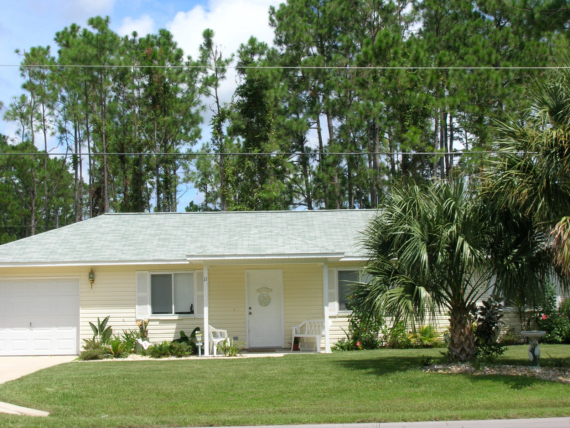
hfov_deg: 30.7
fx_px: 1037
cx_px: 285
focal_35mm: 63
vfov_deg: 23.3
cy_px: 214
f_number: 6.1
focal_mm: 10.4
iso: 50
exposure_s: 1/225
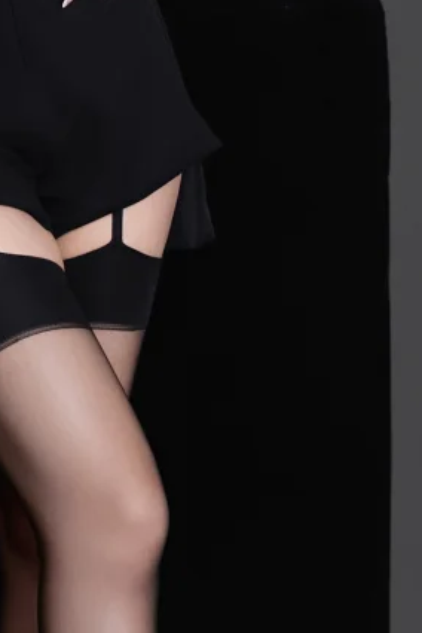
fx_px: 5152
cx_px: -128
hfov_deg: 4.7
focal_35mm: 293
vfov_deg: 7.0
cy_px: 12
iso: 160
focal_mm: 77
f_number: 6.3
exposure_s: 1/160
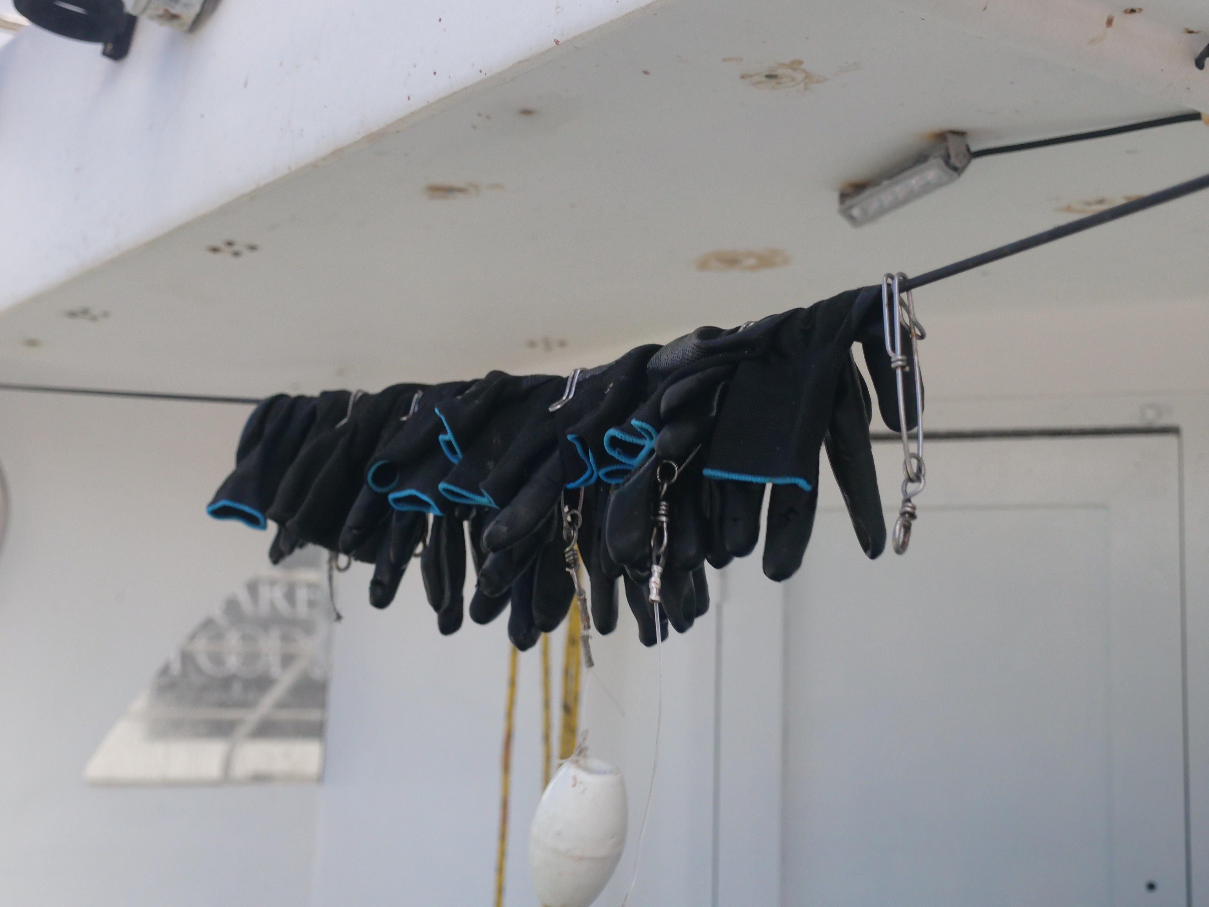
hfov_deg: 36.8
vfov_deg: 28.0
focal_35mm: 52
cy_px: 454
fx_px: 1816
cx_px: 604
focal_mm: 26
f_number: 2.8
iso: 1250
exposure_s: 1/125
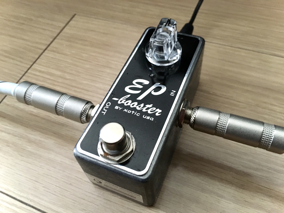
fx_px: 238
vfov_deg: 48.2
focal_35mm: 29
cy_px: 106
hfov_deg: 61.7
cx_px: 142
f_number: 2.2
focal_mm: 4.15
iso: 200
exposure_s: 1/15
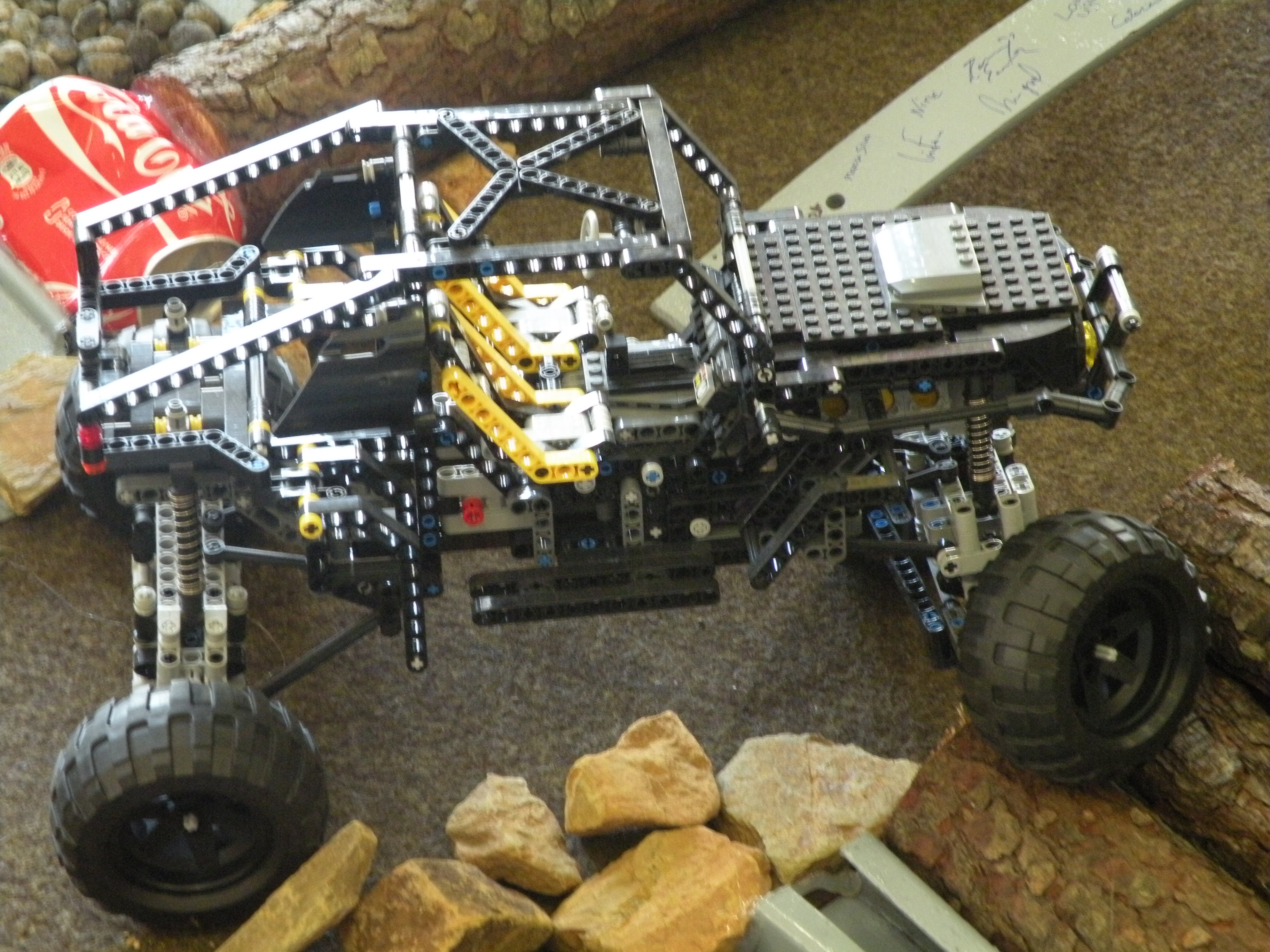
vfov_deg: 12.5
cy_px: 476
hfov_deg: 16.6
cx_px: 635
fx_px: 4366
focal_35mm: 119
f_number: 4.5
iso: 400
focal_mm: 21
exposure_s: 1/12
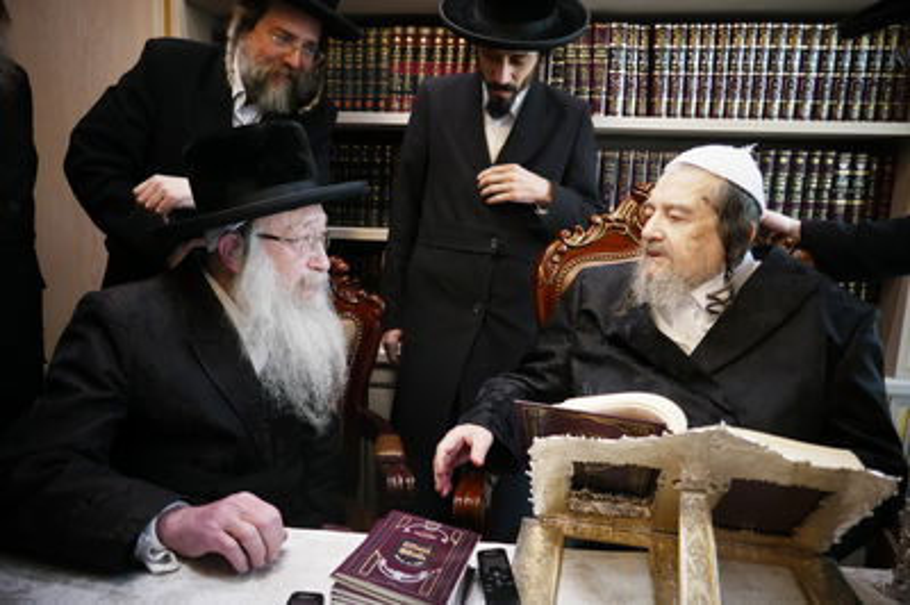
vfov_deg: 51.2
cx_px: 455
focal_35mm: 25
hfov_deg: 71.6
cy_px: 302
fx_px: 631
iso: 500
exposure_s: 1/60
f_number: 2.8
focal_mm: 9.1
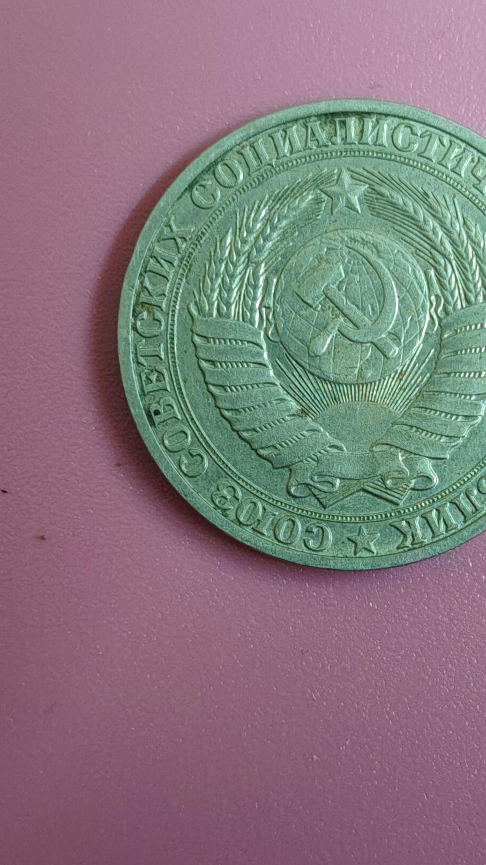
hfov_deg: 19.3
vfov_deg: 33.8
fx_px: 1421
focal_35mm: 62
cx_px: 334
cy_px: 474
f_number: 1.88
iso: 1172
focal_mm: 4.84
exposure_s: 1/50
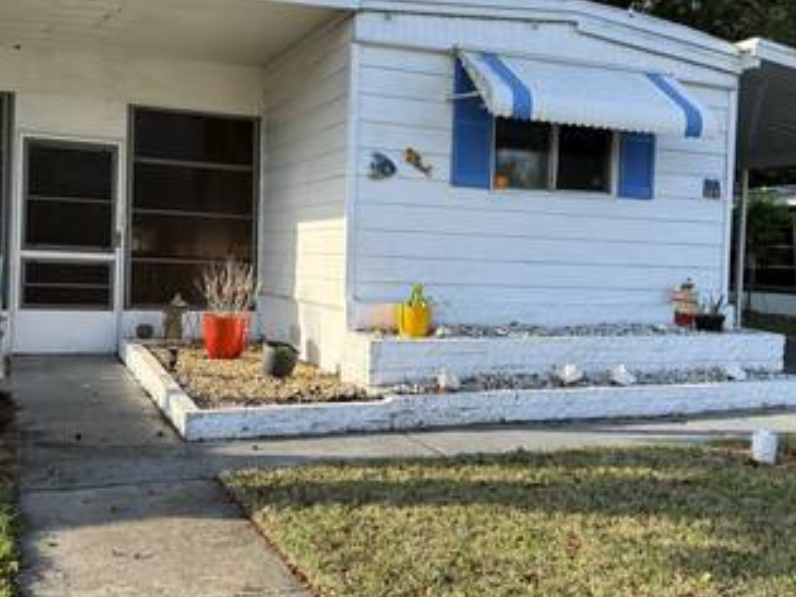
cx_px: 404
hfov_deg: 47.9
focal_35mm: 39
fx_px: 896
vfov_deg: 36.8
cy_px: 283
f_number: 1.78
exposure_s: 1/1949
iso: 100
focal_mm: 6.76
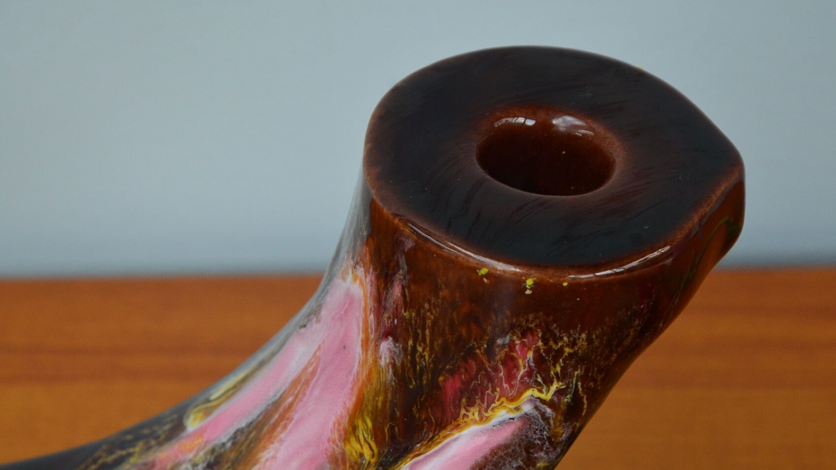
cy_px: 309
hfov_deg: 11.2
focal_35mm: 192
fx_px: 4247
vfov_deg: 6.3
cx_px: 446
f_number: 9
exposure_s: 1/125
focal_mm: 105
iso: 800
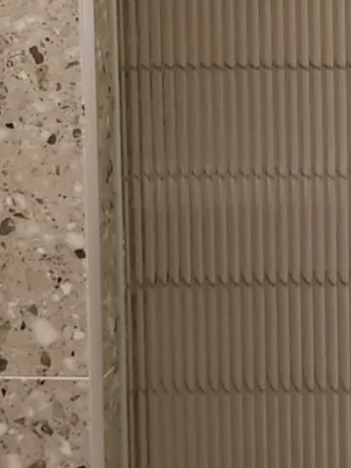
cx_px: 499
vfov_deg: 13.5
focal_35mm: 146
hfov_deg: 9.9
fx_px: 1975
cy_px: 123
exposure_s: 1/100
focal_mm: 5.4
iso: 160
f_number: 1.8
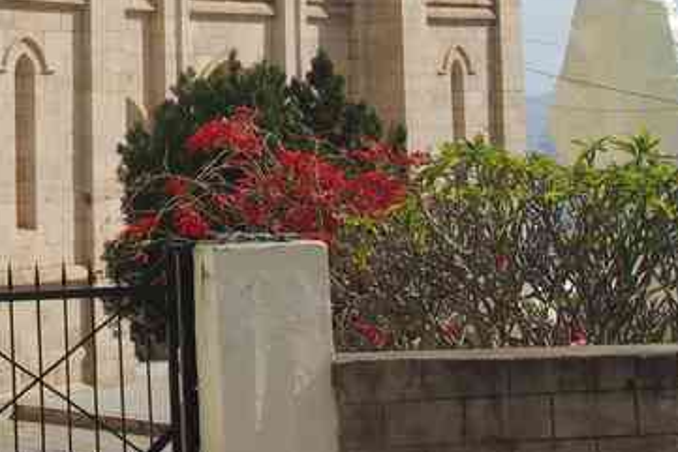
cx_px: -99
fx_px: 2242
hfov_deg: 16.6
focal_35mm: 119
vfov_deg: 11.3
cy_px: -111
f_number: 11
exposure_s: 1/100
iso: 200
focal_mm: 29.4
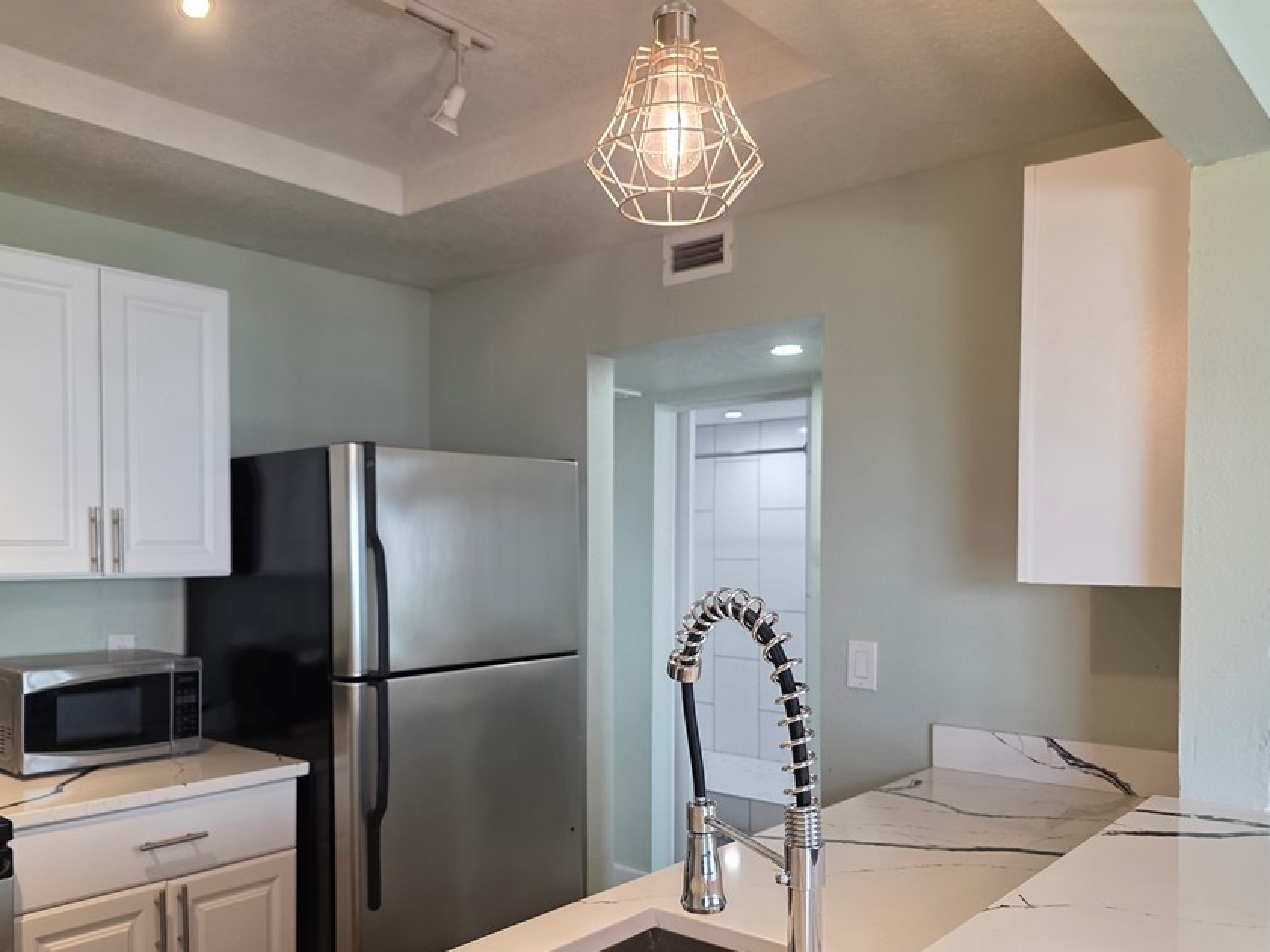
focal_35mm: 28
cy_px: 573
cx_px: 590
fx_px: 1027
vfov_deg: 49.4
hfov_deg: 63.4
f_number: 1.7
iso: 160
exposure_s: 1/120
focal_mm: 6.3
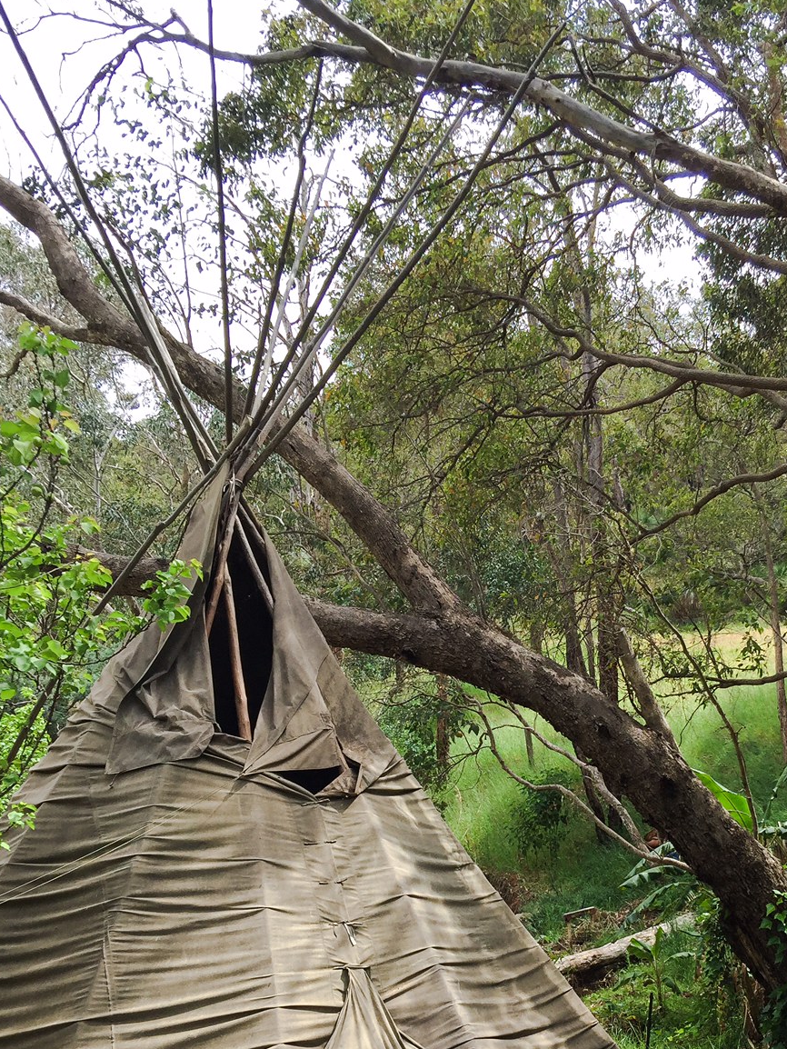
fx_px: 1242
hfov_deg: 34.8
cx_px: 537
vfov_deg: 45.0
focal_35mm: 41
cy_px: 715
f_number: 2.2
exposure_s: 1/542
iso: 32
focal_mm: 4.15
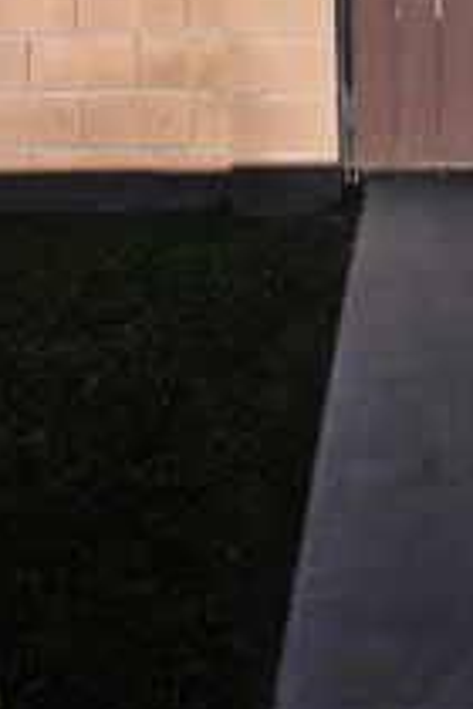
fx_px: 847
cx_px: 429
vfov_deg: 35.6
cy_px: -143
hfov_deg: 29.8
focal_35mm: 43
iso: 40
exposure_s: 1/2180
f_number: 1.9
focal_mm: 2.2
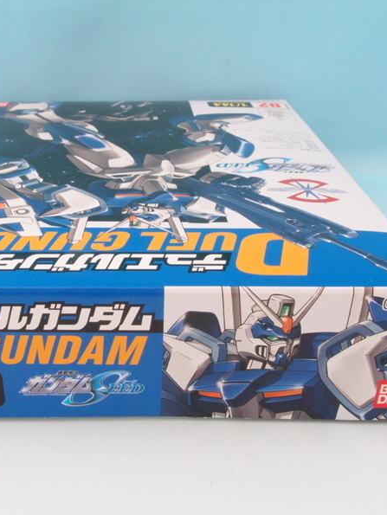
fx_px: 640
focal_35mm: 43
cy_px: 256
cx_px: 127
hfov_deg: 33.3
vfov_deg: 43.8
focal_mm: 6.87
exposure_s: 1
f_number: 8
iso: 100
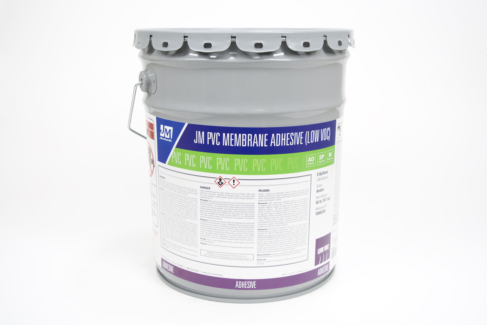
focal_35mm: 41
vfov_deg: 32.6
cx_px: 244
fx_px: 555
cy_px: 162
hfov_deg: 47.4
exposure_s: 1/8
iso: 100
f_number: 8
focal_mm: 41
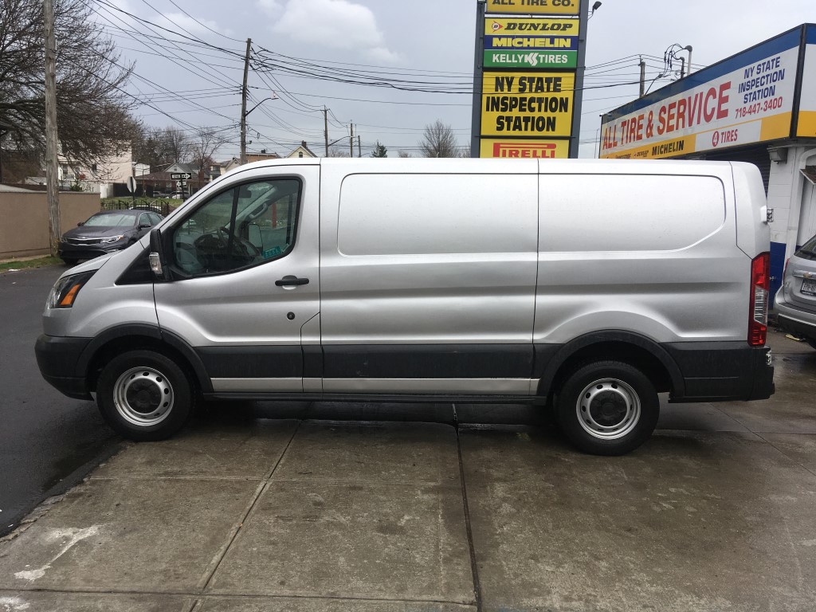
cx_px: 408
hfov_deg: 61.7
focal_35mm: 29
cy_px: 306
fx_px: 684
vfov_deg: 48.2
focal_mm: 4.15
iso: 25
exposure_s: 1/331
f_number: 2.2
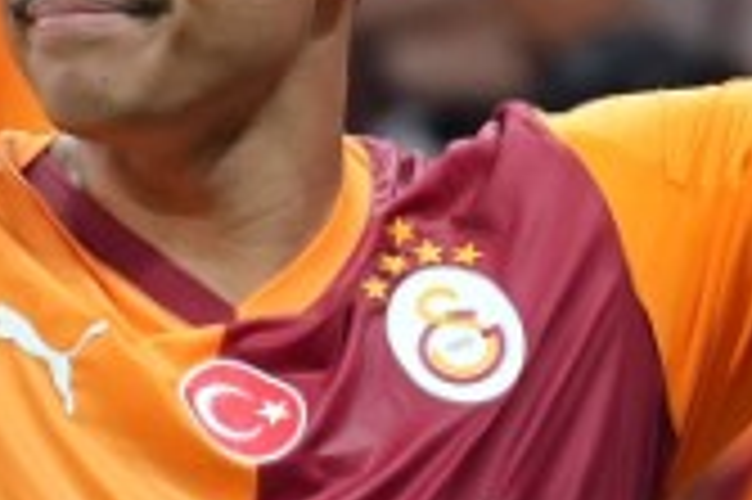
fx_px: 31782
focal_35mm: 1523
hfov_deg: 1.4
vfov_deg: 0.9
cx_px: 153
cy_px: 196
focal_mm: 163
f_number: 2.8
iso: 2000
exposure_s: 1/1250
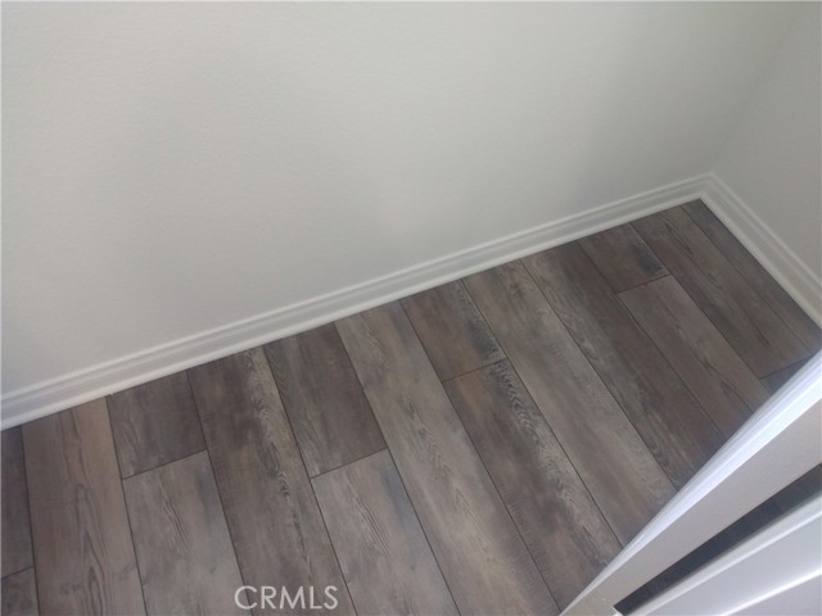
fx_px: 475
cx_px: 411
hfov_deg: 81.7
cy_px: 308
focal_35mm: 20
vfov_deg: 66.0
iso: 203
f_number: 2
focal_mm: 3.54
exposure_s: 1/30
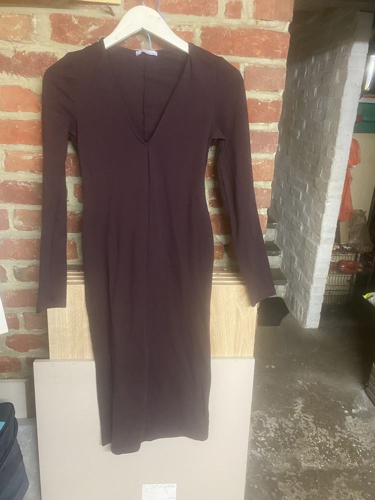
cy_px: 250
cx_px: 188
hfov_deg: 53.1
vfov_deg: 67.3
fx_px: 376
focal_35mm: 26
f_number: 1.8
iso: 500
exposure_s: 1/33
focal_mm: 4.25
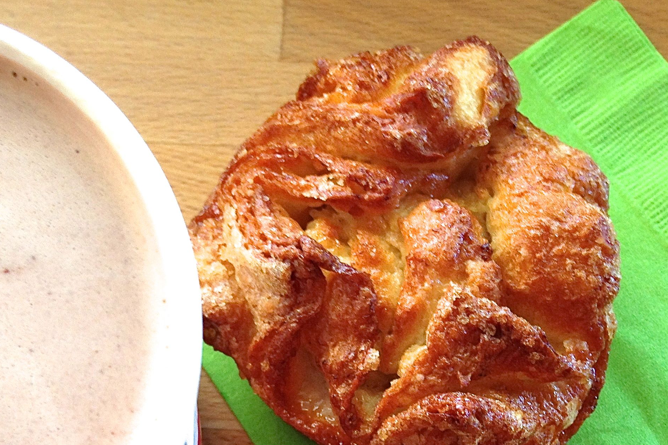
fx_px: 1095
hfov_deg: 33.9
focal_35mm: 59
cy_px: 334
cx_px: 351
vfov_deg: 22.8
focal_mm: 4.12
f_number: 2.4
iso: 64
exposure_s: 1/20
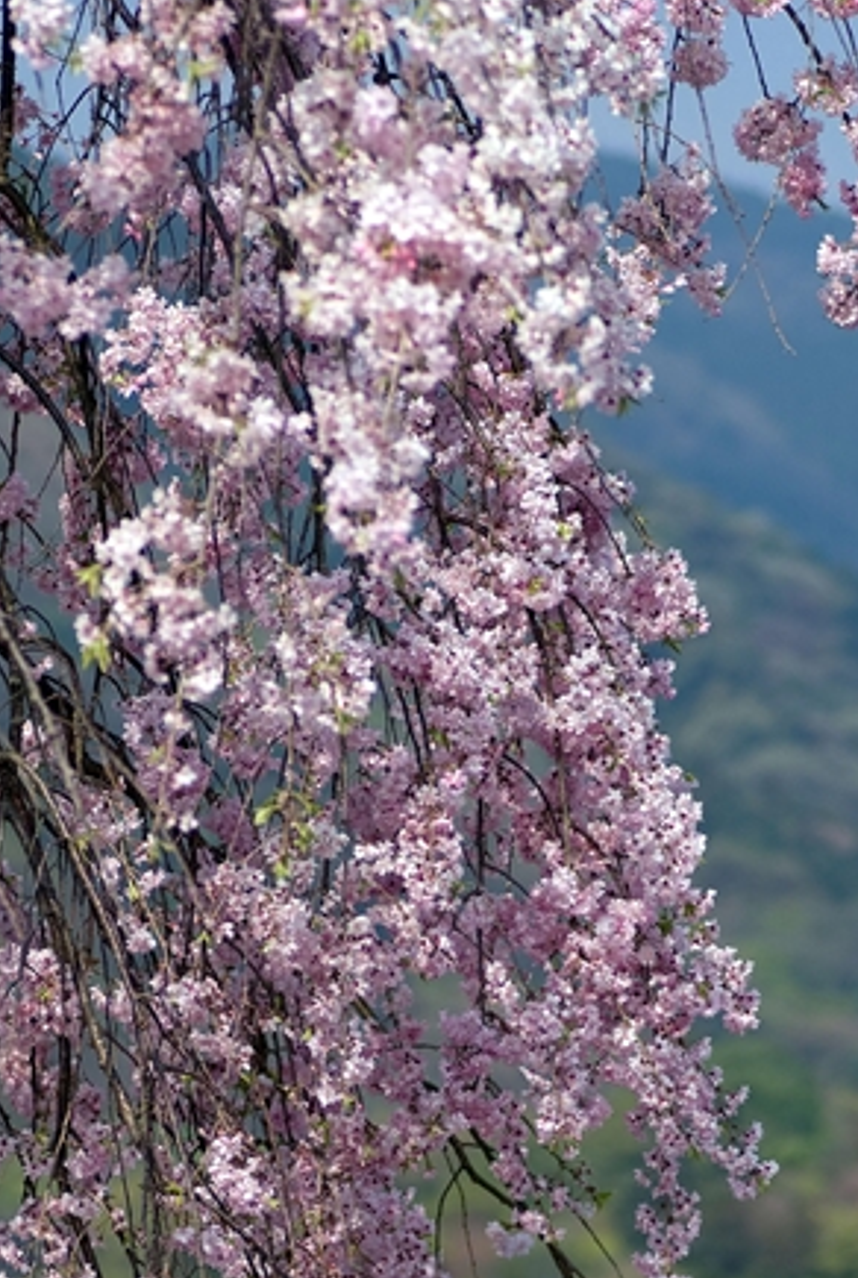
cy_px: 1128
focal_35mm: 248
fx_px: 8823
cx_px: 511
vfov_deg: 8.3
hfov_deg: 5.6
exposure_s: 1/1500
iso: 100
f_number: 4
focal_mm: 90
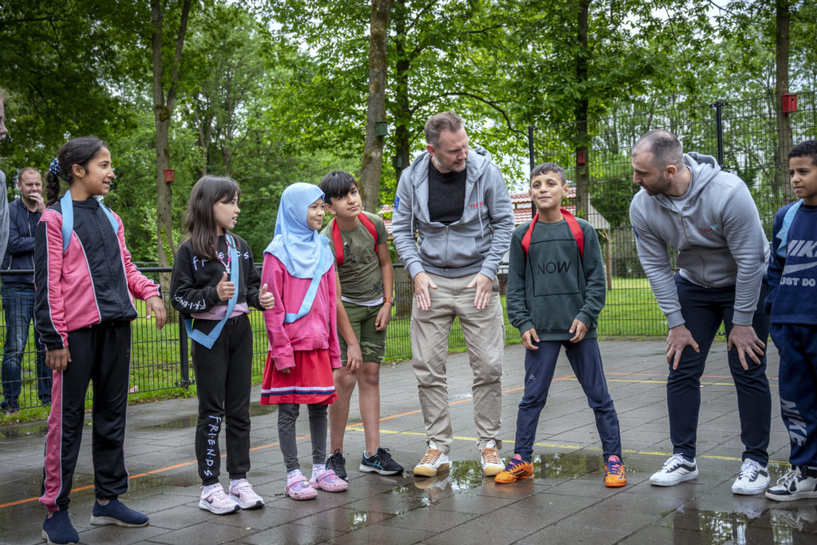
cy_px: 272
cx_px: 408
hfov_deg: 46.4
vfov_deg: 31.9
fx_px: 953
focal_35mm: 42
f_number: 4.5
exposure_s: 1/500
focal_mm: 42
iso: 320
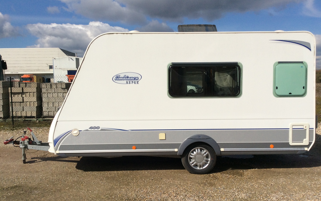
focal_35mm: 34
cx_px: 160
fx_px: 297
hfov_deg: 56.7
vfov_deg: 37.3
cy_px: 103
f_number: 2.4
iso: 32
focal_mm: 3.3
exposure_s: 1/3584
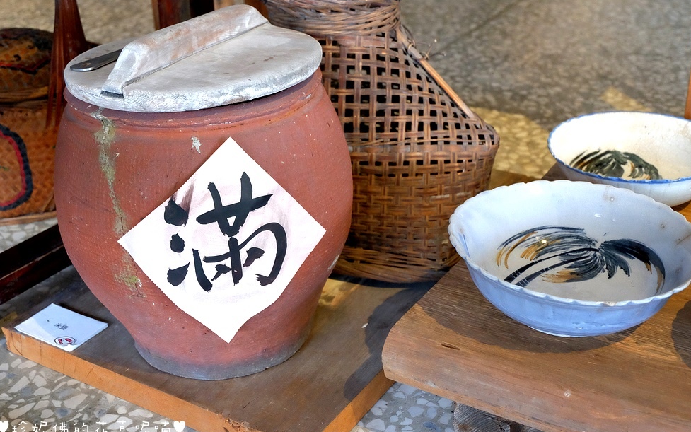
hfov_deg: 42.6
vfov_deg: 27.4
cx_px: 356
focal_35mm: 47
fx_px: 885
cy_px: 218
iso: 3200
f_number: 4.7
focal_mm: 29.5
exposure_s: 1/40
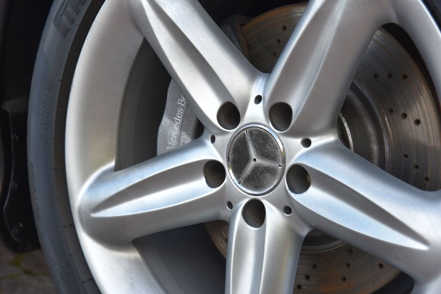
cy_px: 147
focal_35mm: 98
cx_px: 220
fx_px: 1201
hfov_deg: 20.8
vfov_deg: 14.0
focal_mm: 98
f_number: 6.3
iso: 500
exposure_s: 1/160
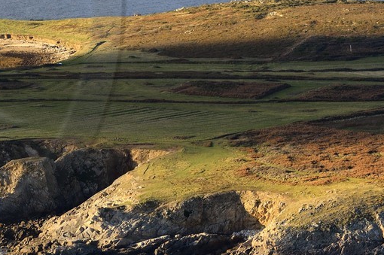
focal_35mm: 320
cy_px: 5
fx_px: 3410
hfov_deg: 6.4
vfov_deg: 4.3
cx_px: -189
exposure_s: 1/1600
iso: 640
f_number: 7.1
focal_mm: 102
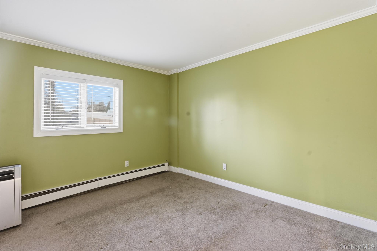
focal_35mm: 16
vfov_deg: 73.7
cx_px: 188
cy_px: 126
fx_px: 167
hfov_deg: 96.8
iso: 100
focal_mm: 16
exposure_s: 1.6
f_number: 8
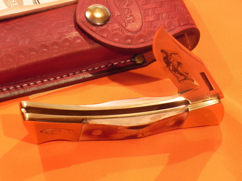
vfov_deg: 12.7
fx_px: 818
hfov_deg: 16.8
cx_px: 121
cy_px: 90
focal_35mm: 117
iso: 160
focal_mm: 20.8
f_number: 4
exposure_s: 1/87.1
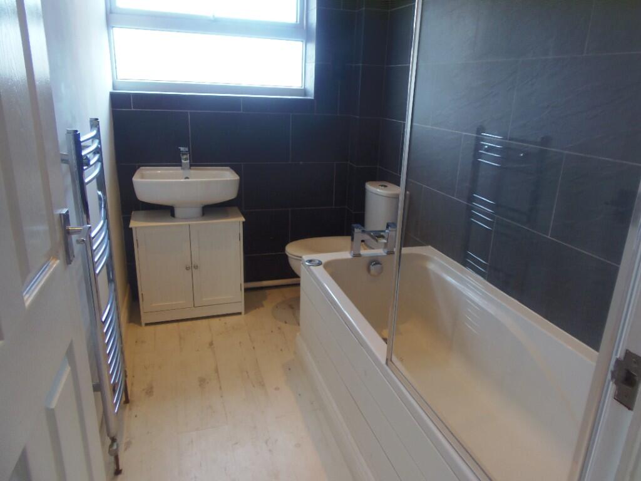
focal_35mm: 24
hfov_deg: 71.6
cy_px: 240
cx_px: 320
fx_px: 444
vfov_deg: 56.8
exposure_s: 1/30
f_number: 2.9
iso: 125
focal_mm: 4.3
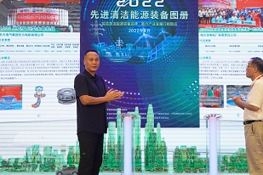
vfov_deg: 20.0
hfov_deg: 29.6
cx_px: 146
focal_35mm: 68
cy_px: 86
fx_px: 497
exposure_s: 1/400
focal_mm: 35
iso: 1250
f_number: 4
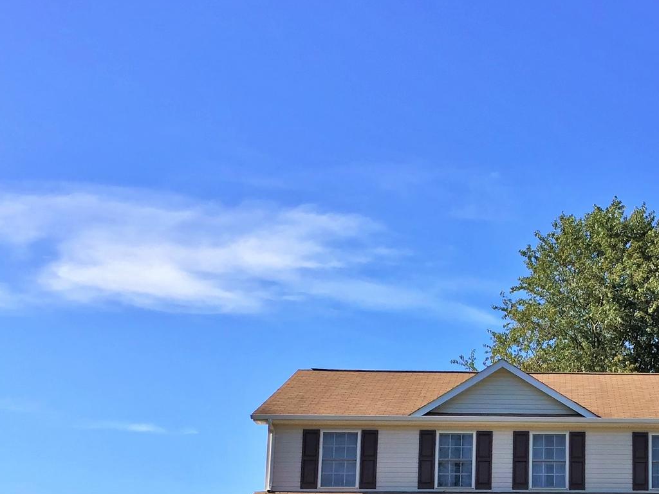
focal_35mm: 62
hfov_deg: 29.4
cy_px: 441
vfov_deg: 23.1
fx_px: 1180
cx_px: 644
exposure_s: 1/947
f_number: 2.4
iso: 25
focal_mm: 3.3
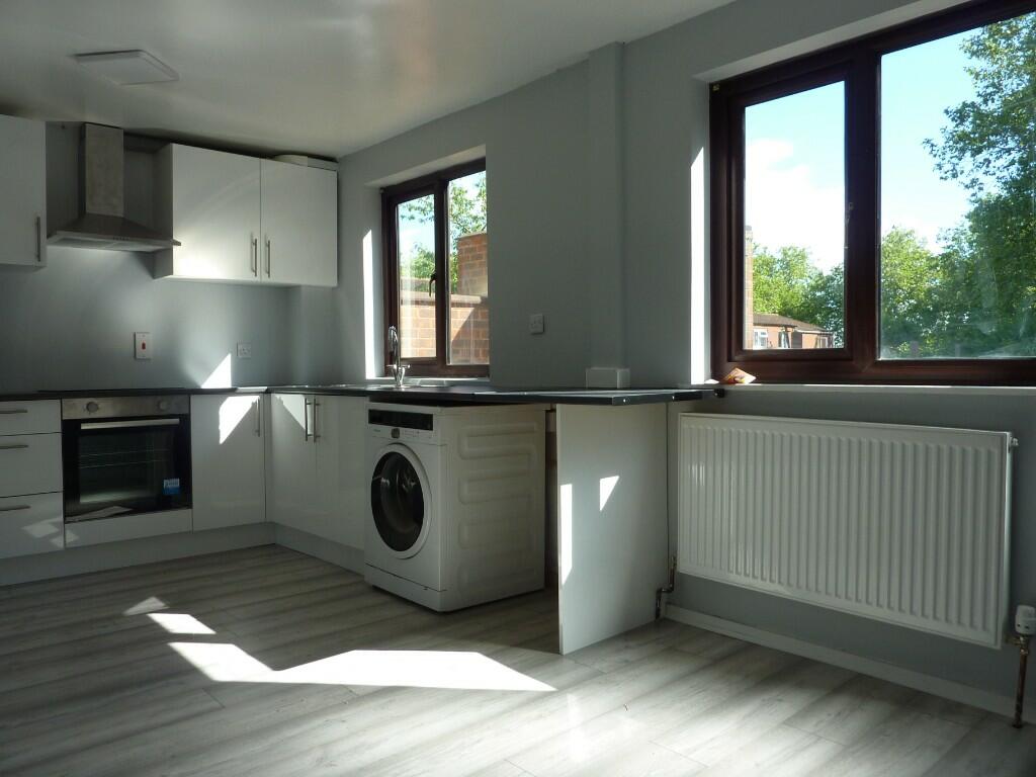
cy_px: 388
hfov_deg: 69.4
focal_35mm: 25
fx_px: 748
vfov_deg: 54.9
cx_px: 518
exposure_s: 1/125
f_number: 4
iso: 80
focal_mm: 4.1
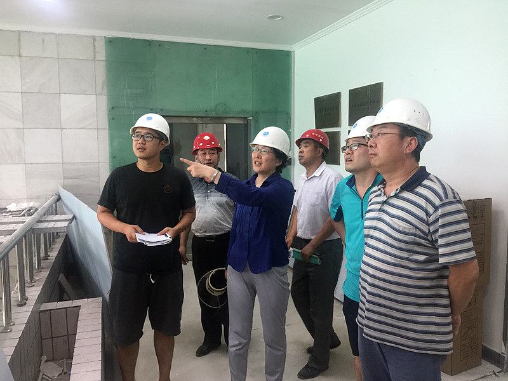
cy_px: 190
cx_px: 254
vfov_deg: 48.2
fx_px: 426
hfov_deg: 61.7
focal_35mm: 29
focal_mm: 4.15
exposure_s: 1/33
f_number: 2.2
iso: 64
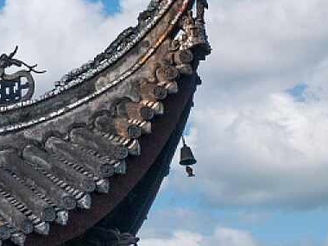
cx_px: -452
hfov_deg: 6.3
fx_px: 2852
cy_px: -140
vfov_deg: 4.9
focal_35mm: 301
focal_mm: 62
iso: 1250
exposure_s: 1/320
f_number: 14
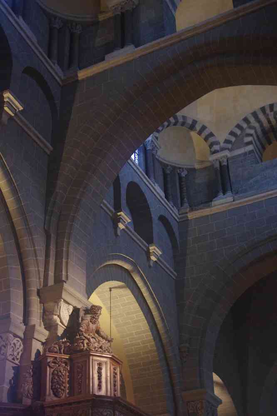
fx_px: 606
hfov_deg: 25.8
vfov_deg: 37.9
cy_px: 208
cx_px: 138
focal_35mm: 52
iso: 3200
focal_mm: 35
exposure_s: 1/8
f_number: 4.5
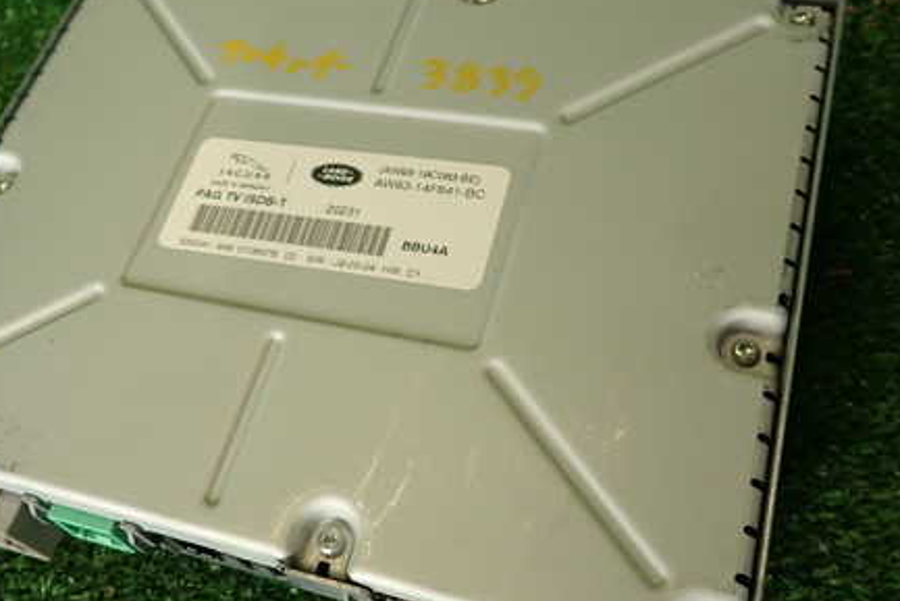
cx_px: 362
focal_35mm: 36
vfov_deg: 36.8
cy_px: 341
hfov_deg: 52.8
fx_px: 900
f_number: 2
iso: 100
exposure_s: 1/100
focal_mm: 4.5
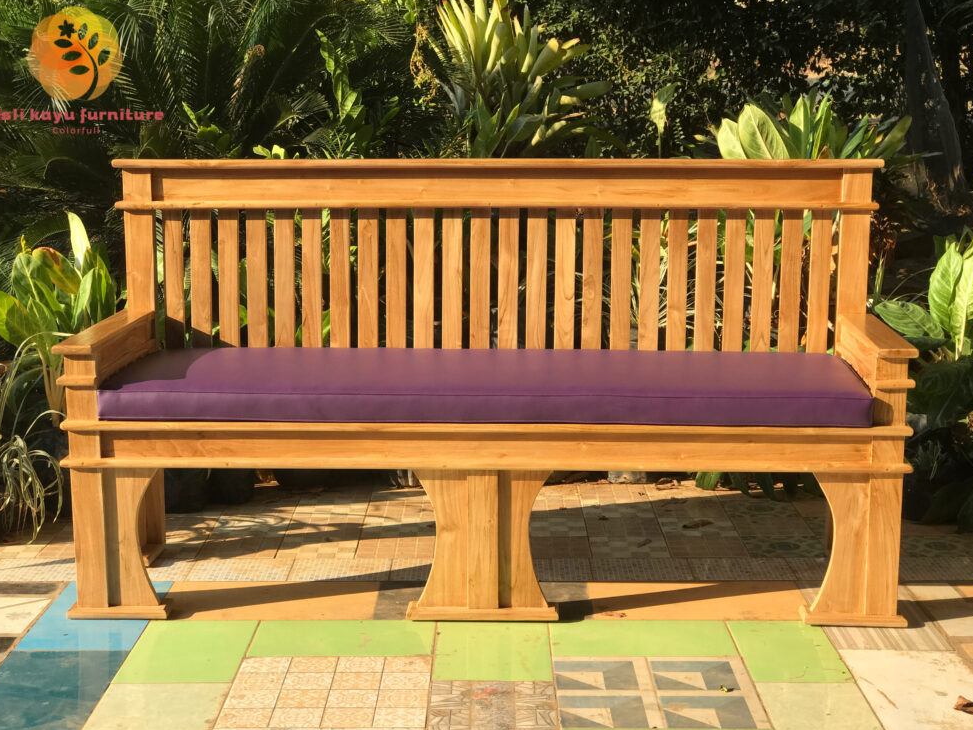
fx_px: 1687
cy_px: 380
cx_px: 484
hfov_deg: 32.2
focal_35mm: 60
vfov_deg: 24.4
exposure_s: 1/257
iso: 20
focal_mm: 6.6
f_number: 2.8
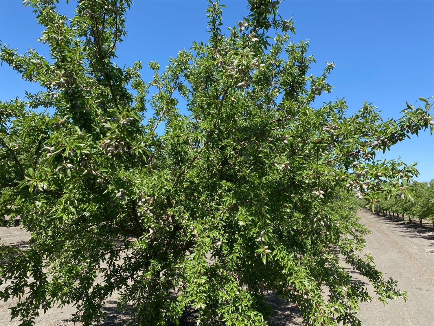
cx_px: 217
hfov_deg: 67.3
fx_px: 326
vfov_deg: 53.0
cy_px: 163
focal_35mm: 26
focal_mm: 4.25
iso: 32
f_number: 1.8
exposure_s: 1/1522
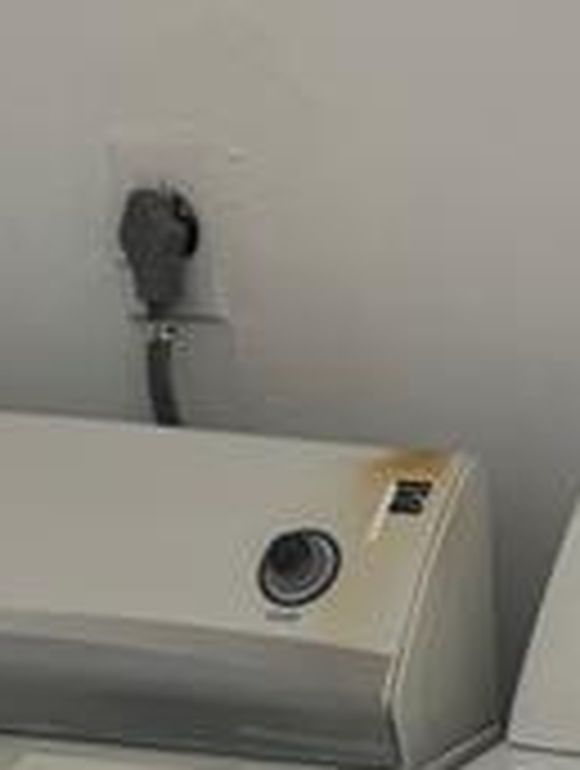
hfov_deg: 13.1
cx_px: 553
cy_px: 775
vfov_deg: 17.1
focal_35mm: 112
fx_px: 2493
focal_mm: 6.76
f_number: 1.78
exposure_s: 1/121
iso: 64
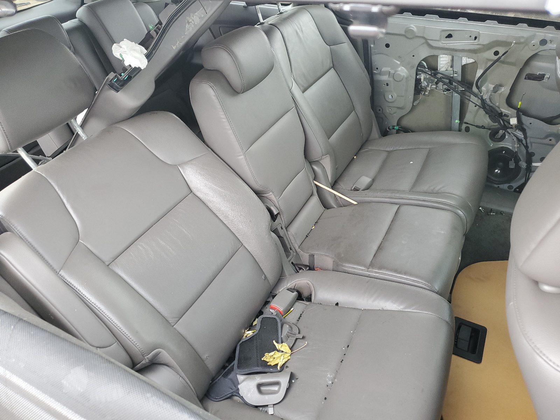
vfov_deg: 53.1
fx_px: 421
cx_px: 280
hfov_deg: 67.3
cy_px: 210
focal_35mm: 26
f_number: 1.5
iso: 93
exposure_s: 1/60.2
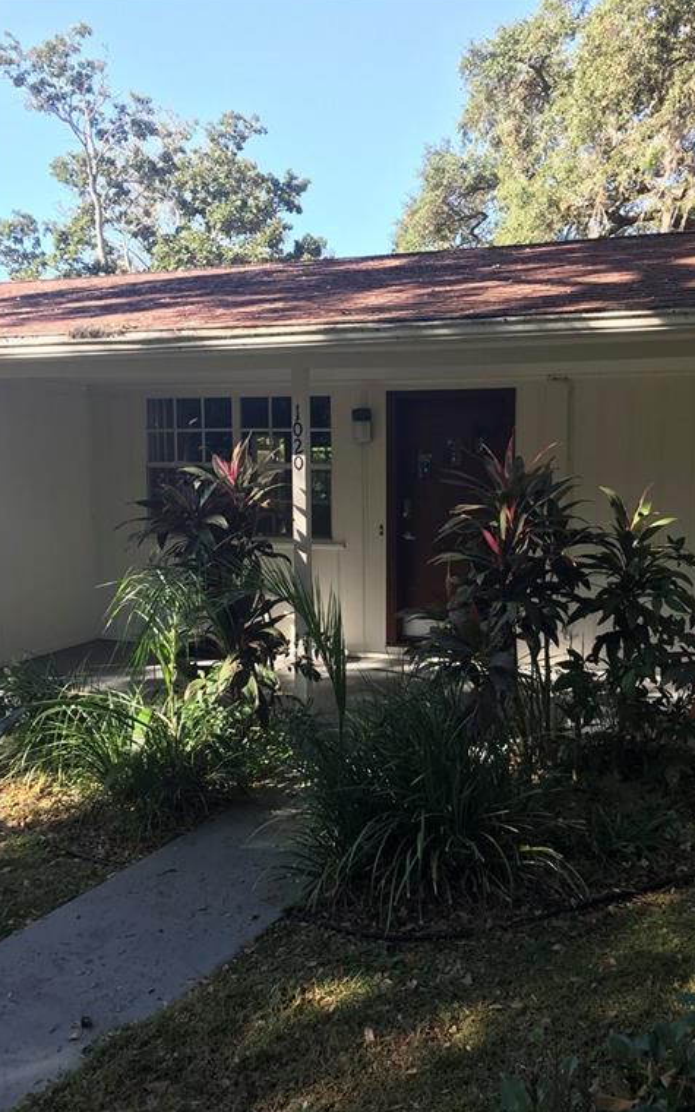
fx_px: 909
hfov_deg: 41.7
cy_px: 555
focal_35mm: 30
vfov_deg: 62.9
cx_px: 408
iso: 20
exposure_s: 1/314
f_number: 1.8
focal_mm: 3.99
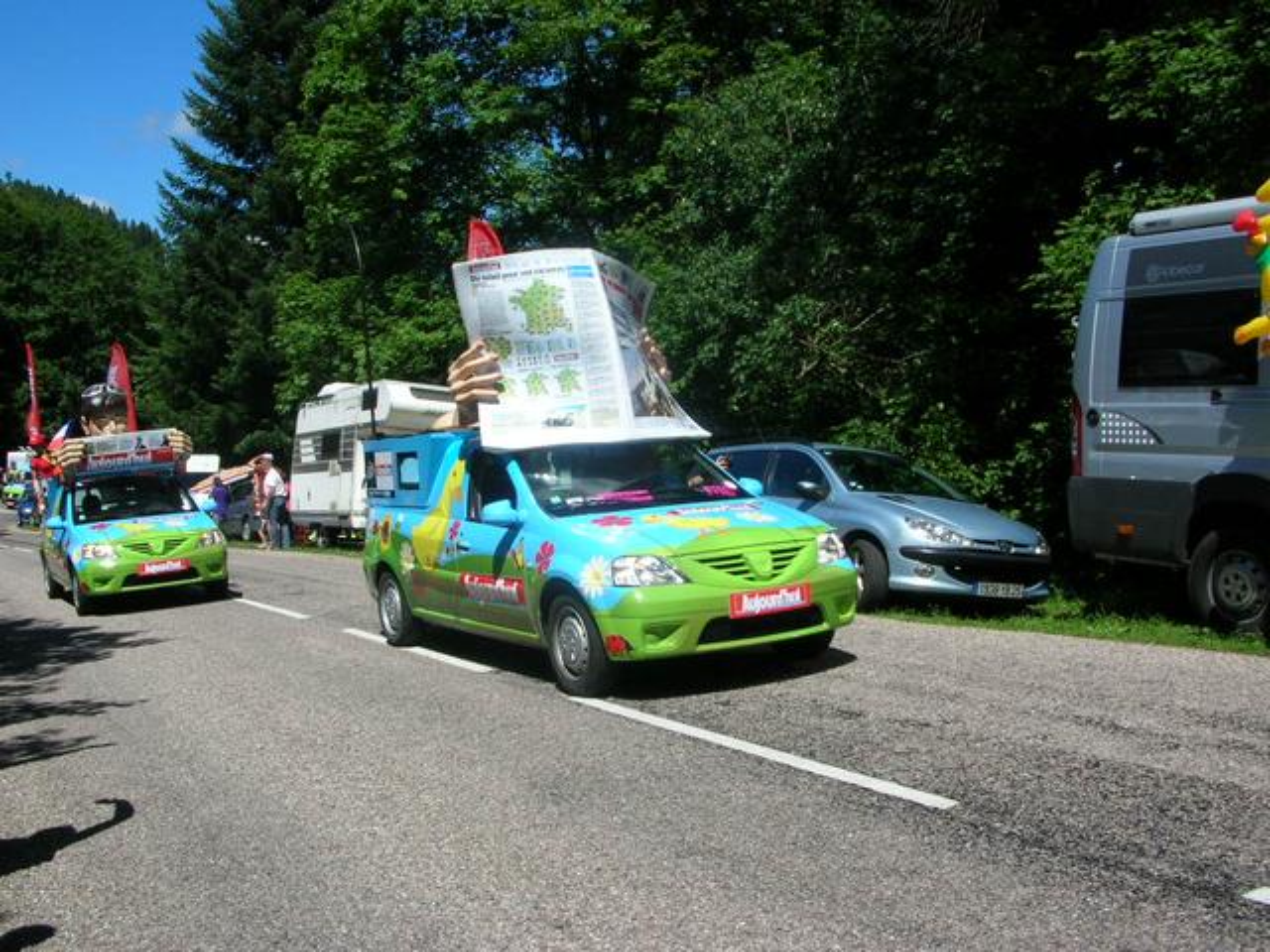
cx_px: 635
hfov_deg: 52.6
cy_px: 476
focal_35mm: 35
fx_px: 1284
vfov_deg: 40.7
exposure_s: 1/353
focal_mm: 5.8
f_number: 5.6
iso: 50
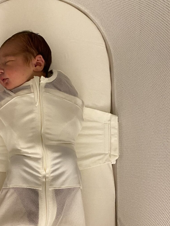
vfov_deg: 45.4
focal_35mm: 41
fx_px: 269
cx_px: 43
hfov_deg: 34.4
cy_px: 143
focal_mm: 4.25
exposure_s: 1/60
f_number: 1.8
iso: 500
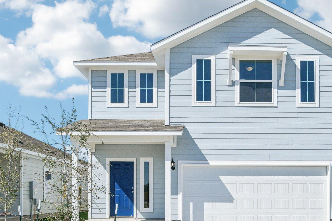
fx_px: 387
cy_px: 141
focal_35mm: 42
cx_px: 219
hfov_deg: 45.8
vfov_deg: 31.7
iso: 400
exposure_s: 1/1600
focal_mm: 20
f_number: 8
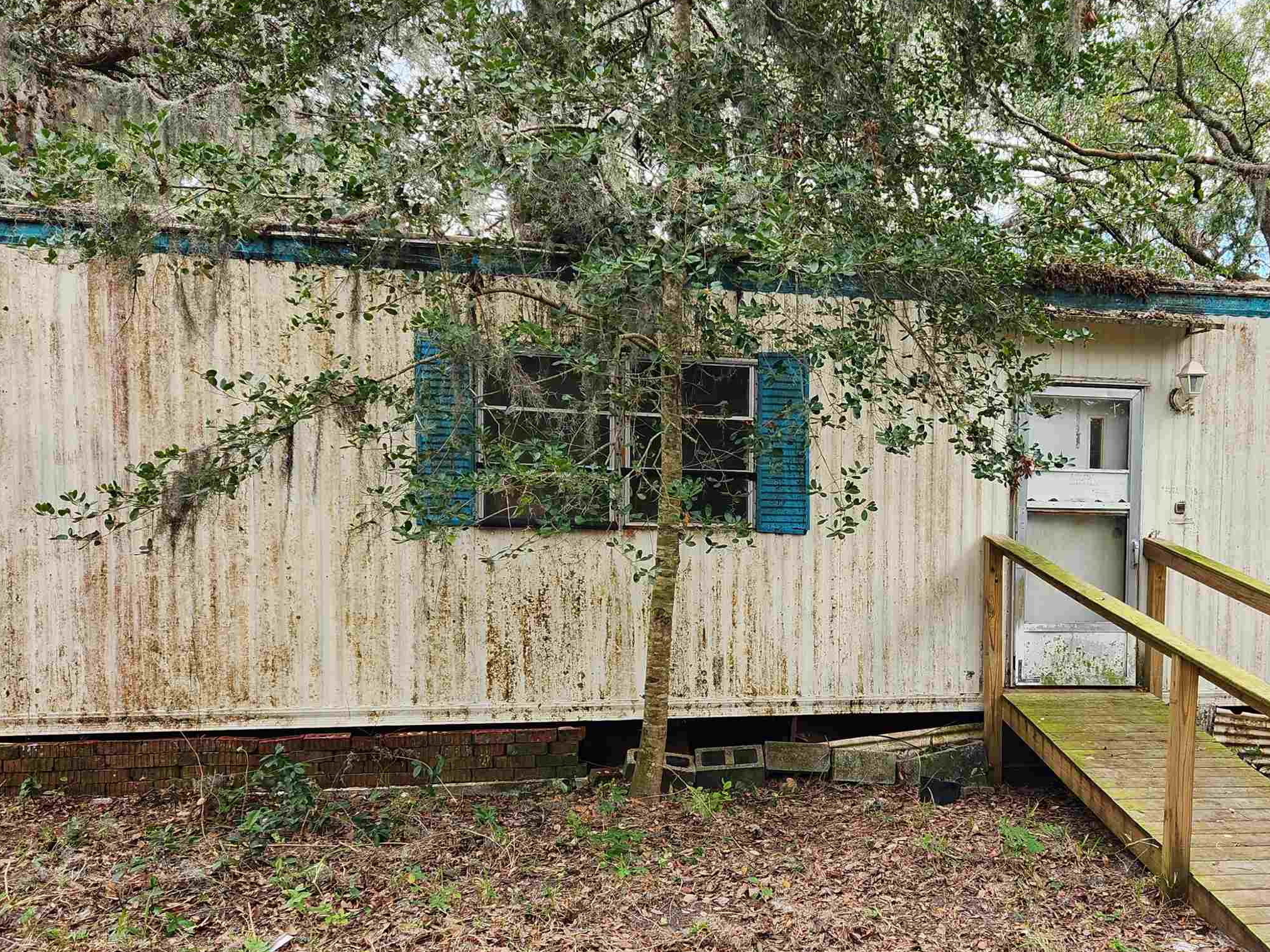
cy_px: 575
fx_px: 1284
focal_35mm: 35
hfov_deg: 51.4
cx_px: 873
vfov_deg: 40.5
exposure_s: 1/180
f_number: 1.8
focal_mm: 5.4
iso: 50
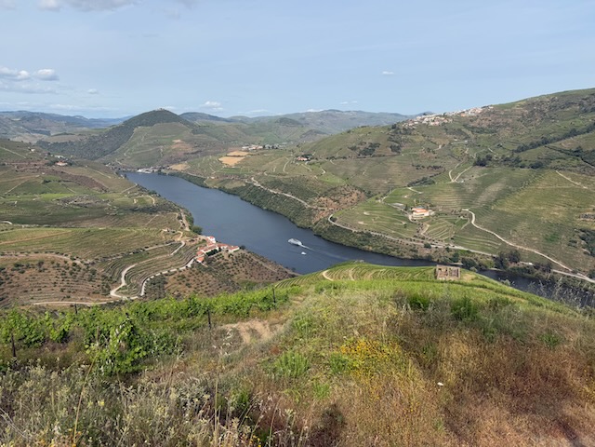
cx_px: 298
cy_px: 224
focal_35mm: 24
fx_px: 413
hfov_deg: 71.6
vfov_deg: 56.8
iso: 80
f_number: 1.78
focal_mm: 6.76
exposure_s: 1/3953
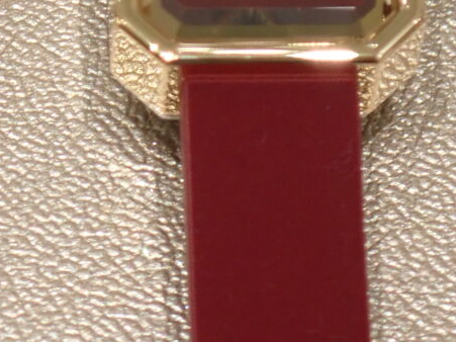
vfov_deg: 5.6
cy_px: -69
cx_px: 15
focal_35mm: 266
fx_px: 3503
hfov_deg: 7.4
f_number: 4.9
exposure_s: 1/100
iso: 400
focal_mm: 18
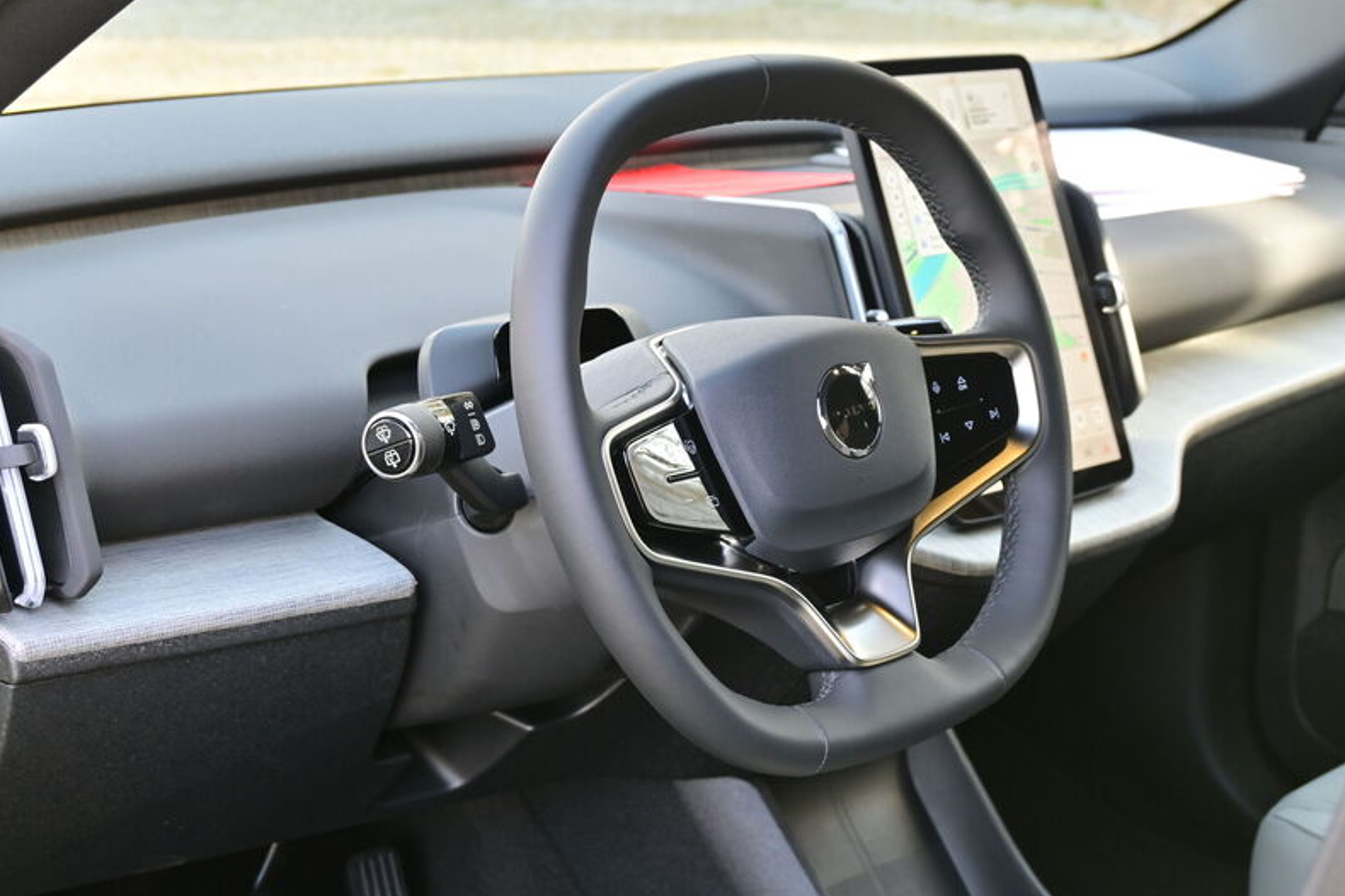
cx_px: 747
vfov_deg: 21.9
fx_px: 2315
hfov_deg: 32.4
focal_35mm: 62
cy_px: 472
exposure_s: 1/40
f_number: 6.3
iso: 250
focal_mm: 34
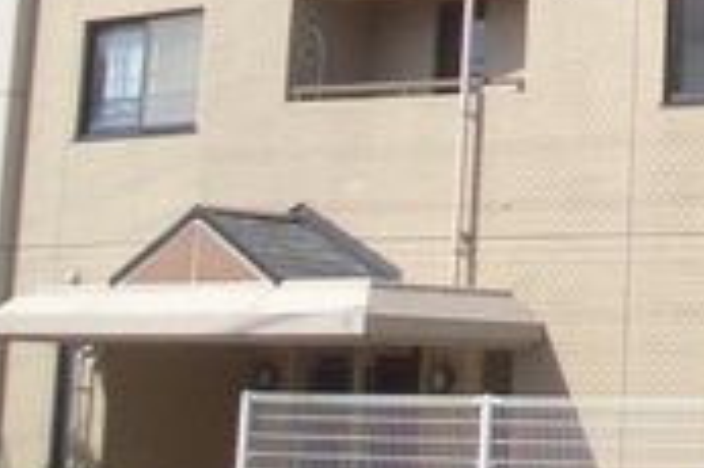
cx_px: 1054
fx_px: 2540
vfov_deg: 9.9
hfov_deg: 14.7
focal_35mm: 130
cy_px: -383
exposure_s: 1/500
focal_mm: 4.8
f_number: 4
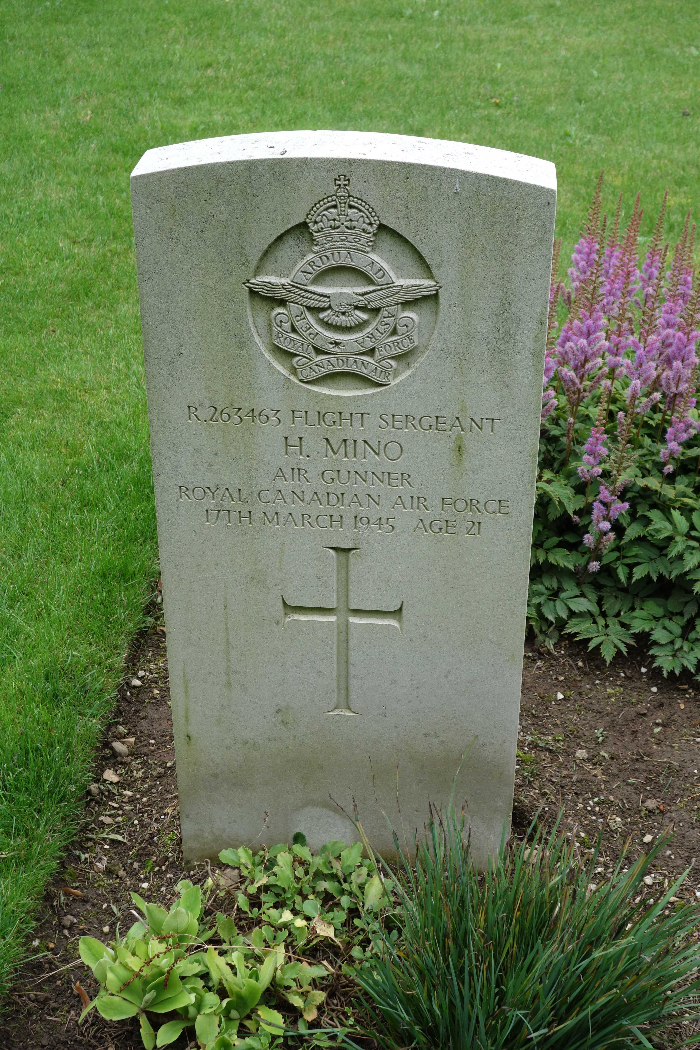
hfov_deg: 25.5
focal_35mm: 53
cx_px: 350
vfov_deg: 37.5
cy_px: 525
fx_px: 1546
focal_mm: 19.53
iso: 125
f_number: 5.6
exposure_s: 1/100
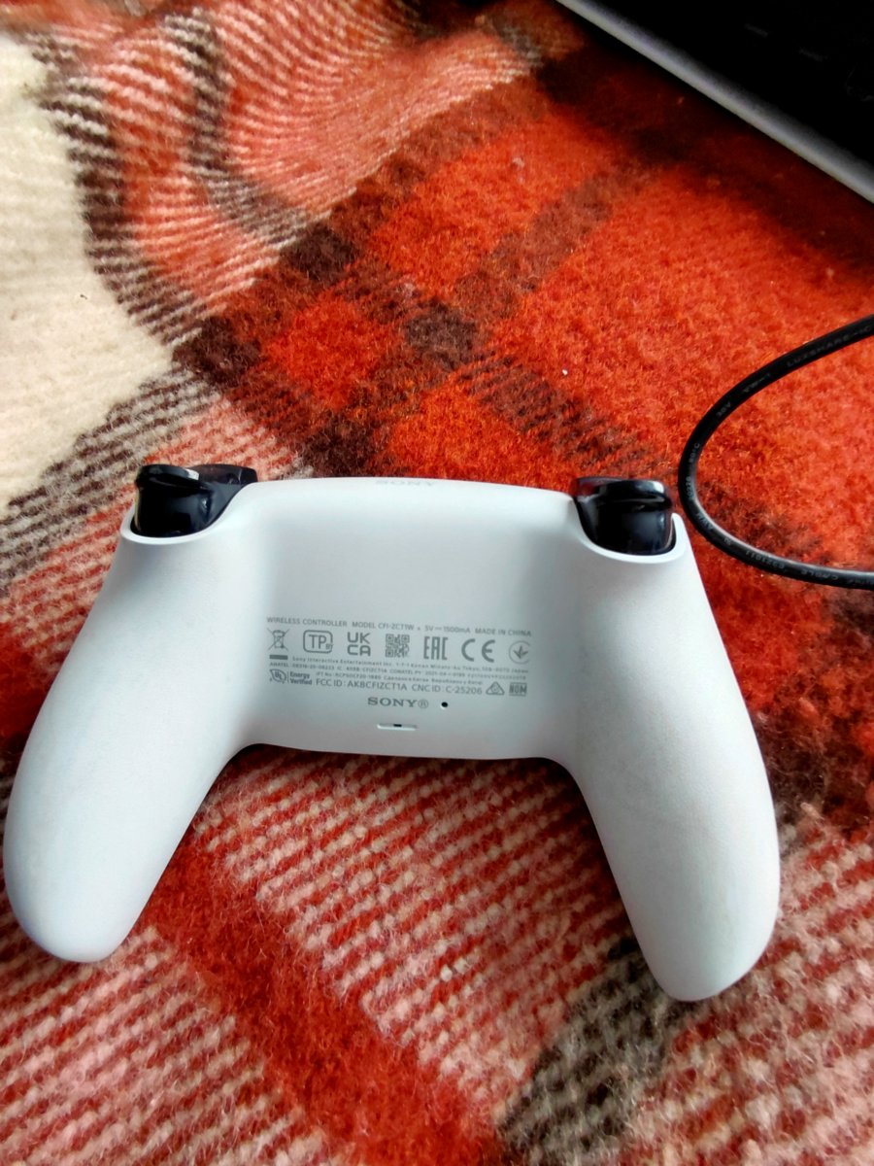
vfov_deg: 94.5
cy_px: 583
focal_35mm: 16
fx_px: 539
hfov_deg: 78.1
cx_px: 437
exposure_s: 1/60
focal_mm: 1.64
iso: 125
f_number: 2.2
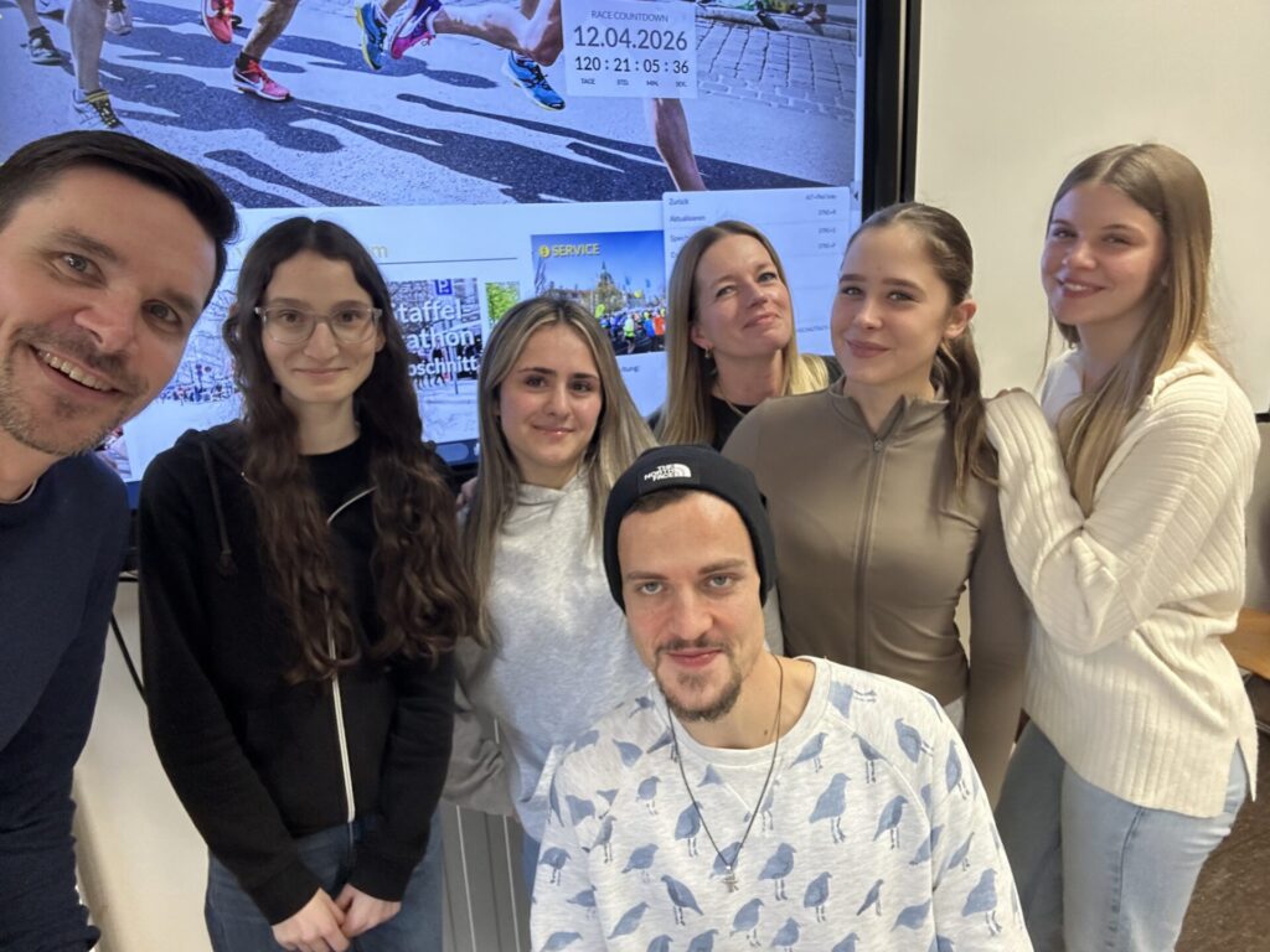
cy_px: 476
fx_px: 844
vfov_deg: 58.9
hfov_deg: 73.9
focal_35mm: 23
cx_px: 635
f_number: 1.9
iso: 200
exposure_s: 1/50
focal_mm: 2.69
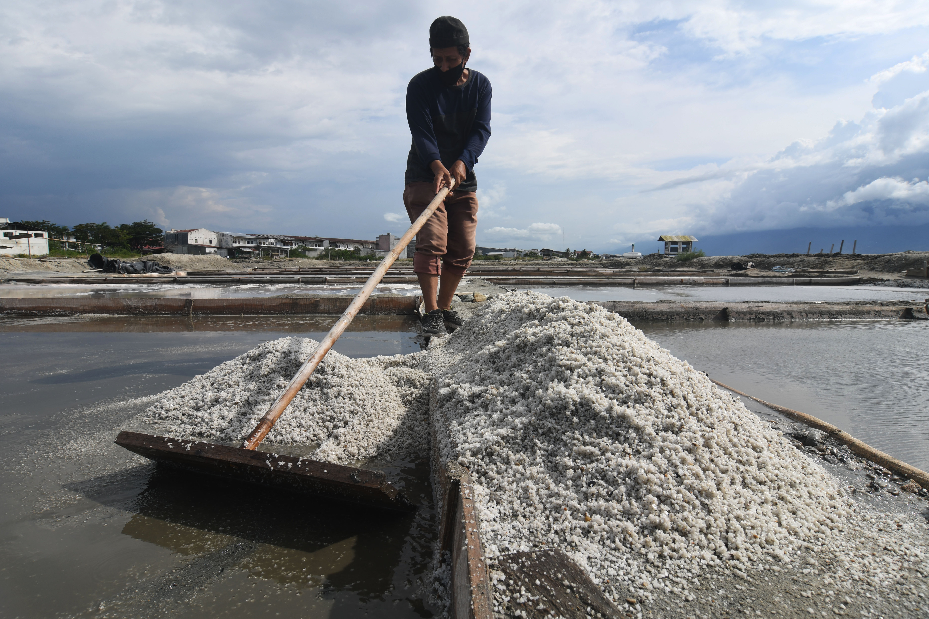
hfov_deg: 90.0
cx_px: 464
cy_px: 310
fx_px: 464
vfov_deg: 67.4
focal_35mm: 18
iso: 125
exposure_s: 1/320
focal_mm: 12
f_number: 7.1
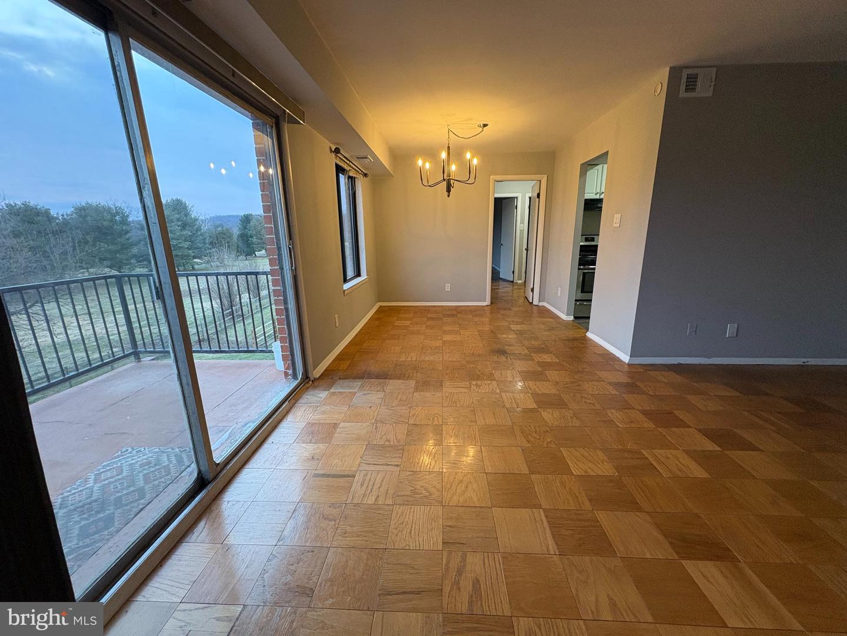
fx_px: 343
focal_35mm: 14
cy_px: 318
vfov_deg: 85.7
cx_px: 424
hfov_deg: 102.1
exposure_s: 1/60
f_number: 2.2
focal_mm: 2.22
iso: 250
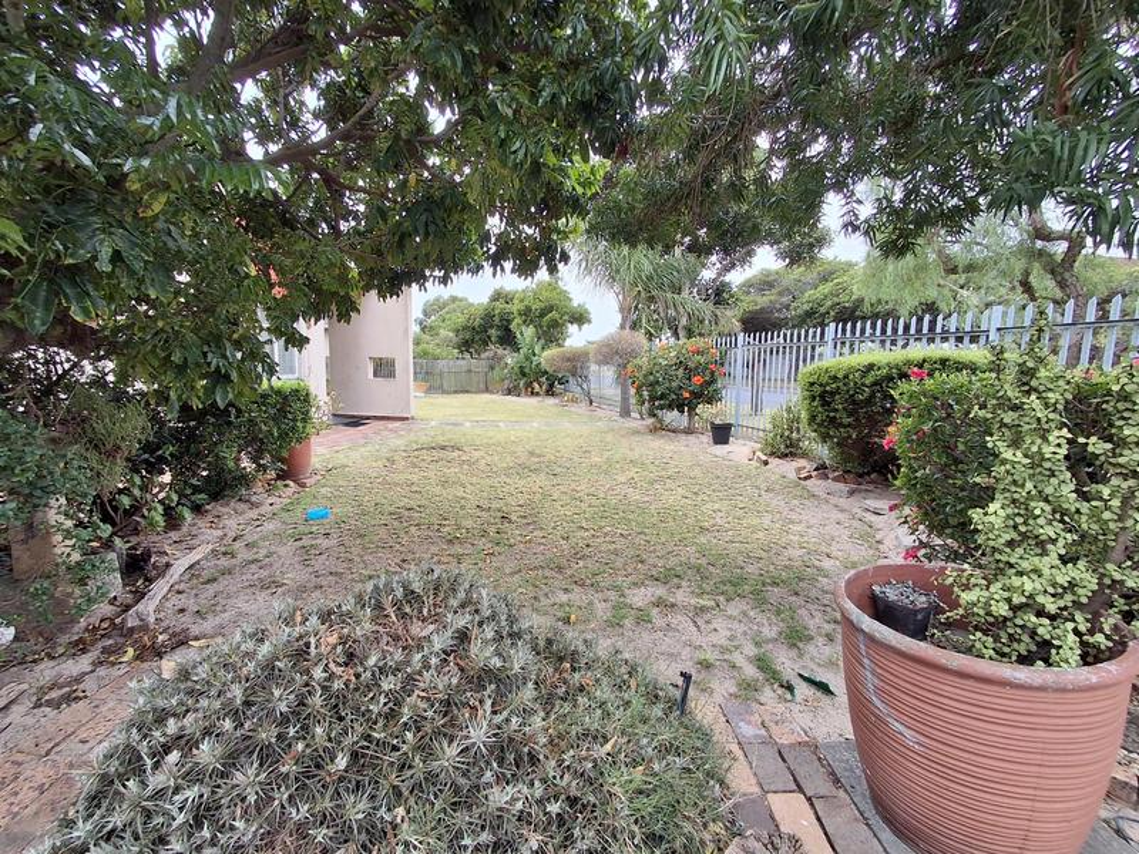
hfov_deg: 94.5
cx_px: 570
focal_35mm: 16
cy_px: 427
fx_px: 526
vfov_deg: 78.1
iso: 40
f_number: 2.2
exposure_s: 1/306
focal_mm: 1.64
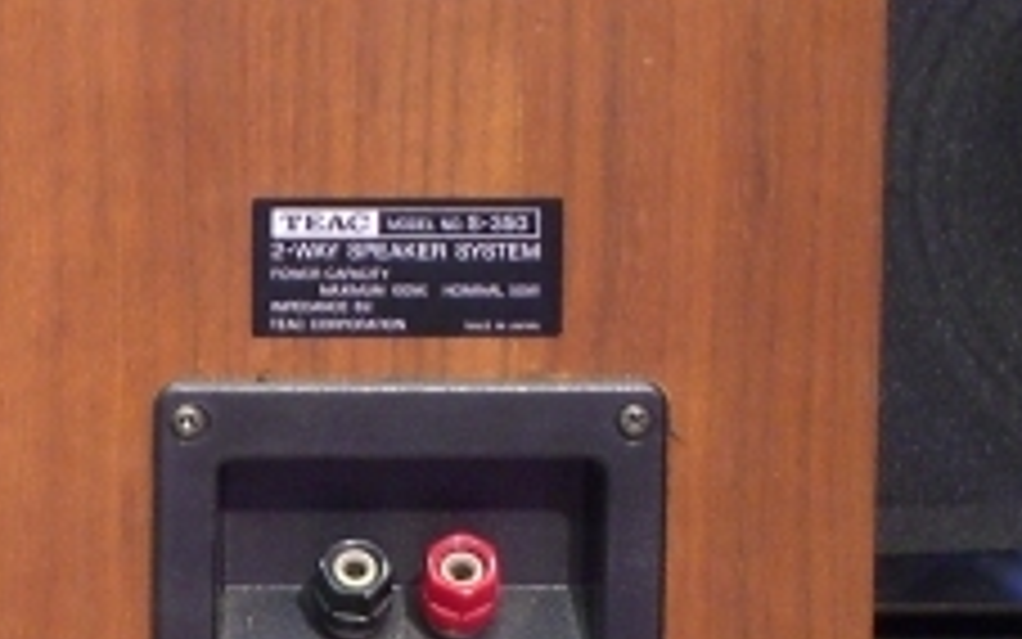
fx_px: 7912
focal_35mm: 284
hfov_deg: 7.3
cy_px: 518
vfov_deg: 4.6
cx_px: -99
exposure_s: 1/10
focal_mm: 19.7
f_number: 4.8
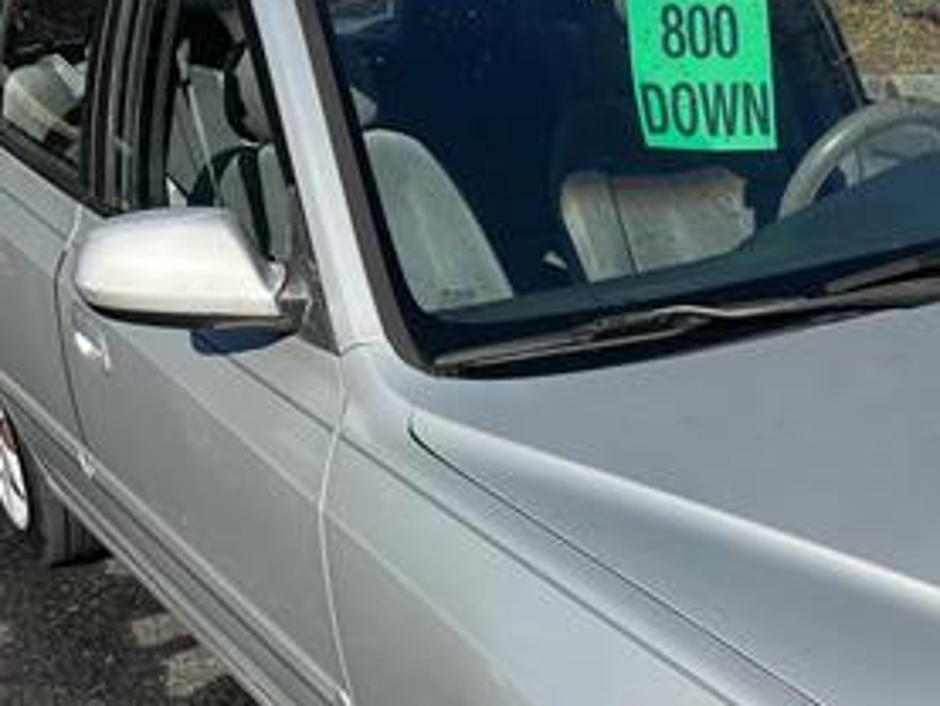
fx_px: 1630
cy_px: 631
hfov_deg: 30.4
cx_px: 892
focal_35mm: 60
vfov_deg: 23.8
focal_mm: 5.7
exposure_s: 1/3460
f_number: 1.5
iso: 50
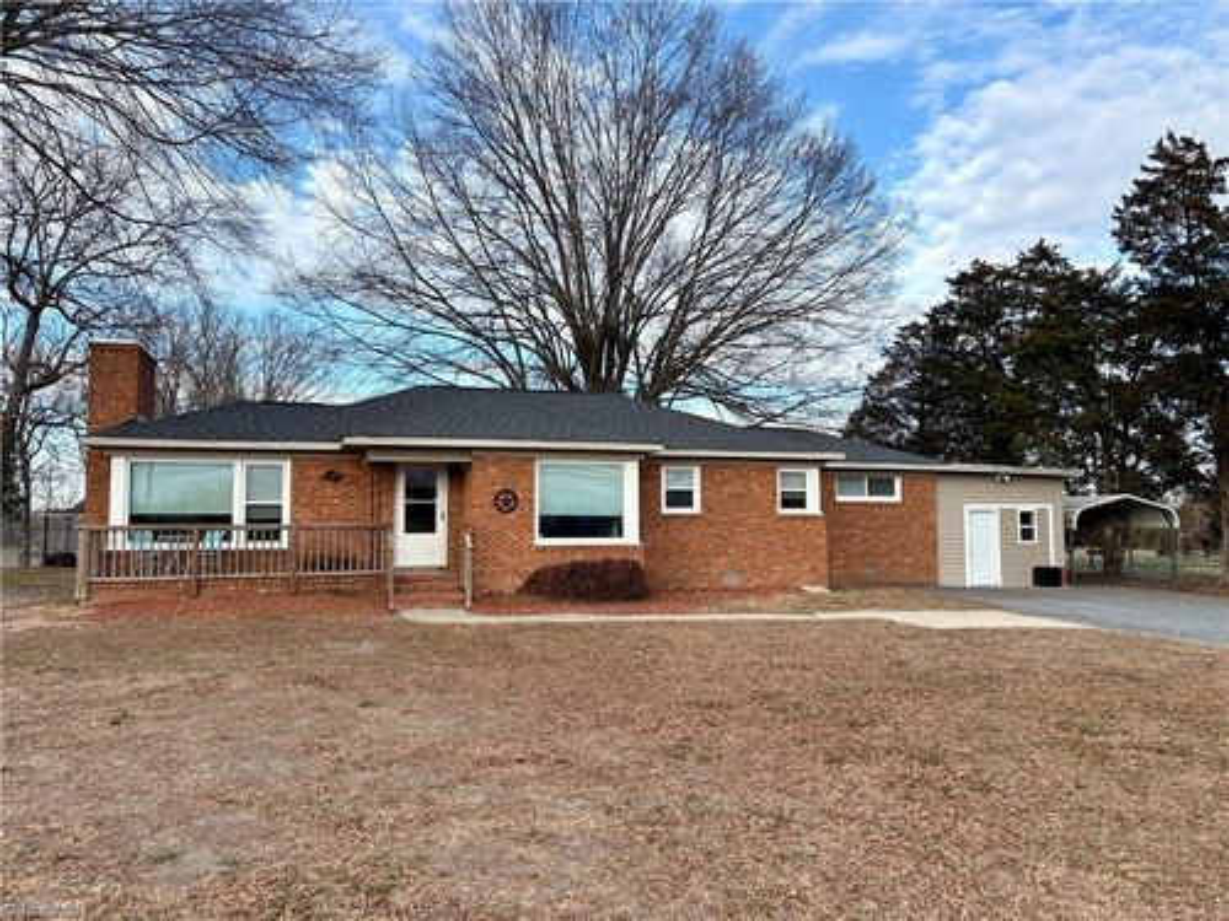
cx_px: 614
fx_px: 923
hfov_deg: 67.3
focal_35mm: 26
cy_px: 460
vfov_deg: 53.1
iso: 50
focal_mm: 5.96
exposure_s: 1/1099
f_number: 1.6
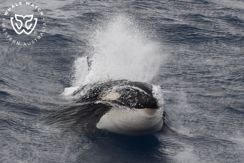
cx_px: 122
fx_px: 2134
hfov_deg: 6.5
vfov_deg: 4.4
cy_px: 82
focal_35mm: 315
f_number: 6.3
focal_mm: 210
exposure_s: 1/1600
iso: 400
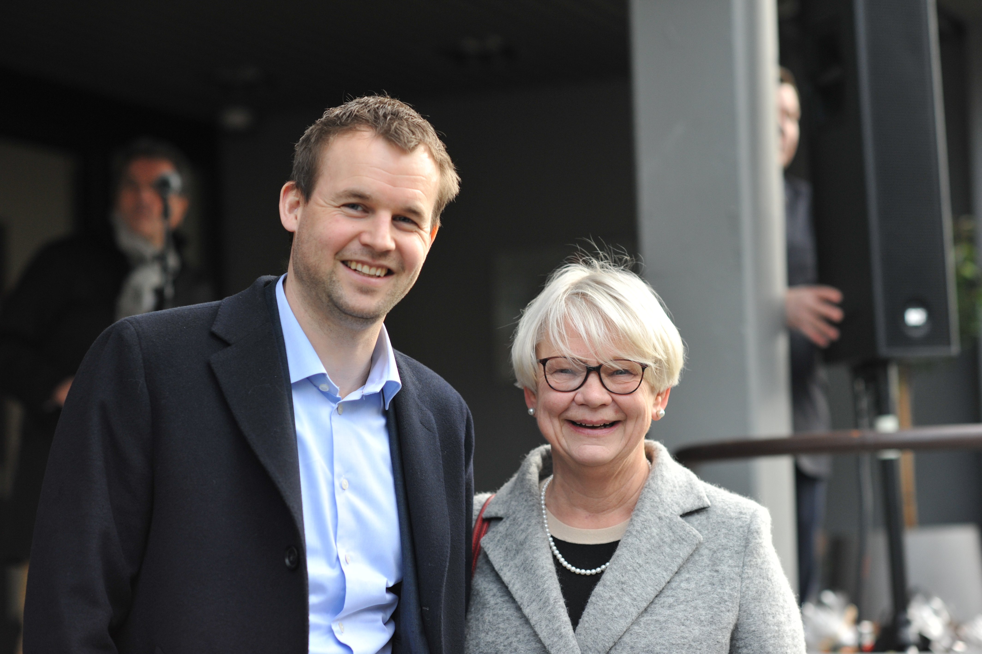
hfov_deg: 23.9
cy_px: 327
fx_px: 2317
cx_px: 491
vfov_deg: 16.1
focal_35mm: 85
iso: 1000
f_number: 2.5
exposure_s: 1/2000
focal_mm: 85
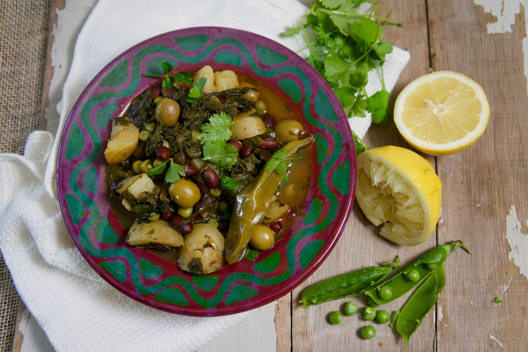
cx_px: 264
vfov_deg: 33.0
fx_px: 594
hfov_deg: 47.9
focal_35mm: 40
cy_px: 176
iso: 1600
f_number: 4
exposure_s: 1/160
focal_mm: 27
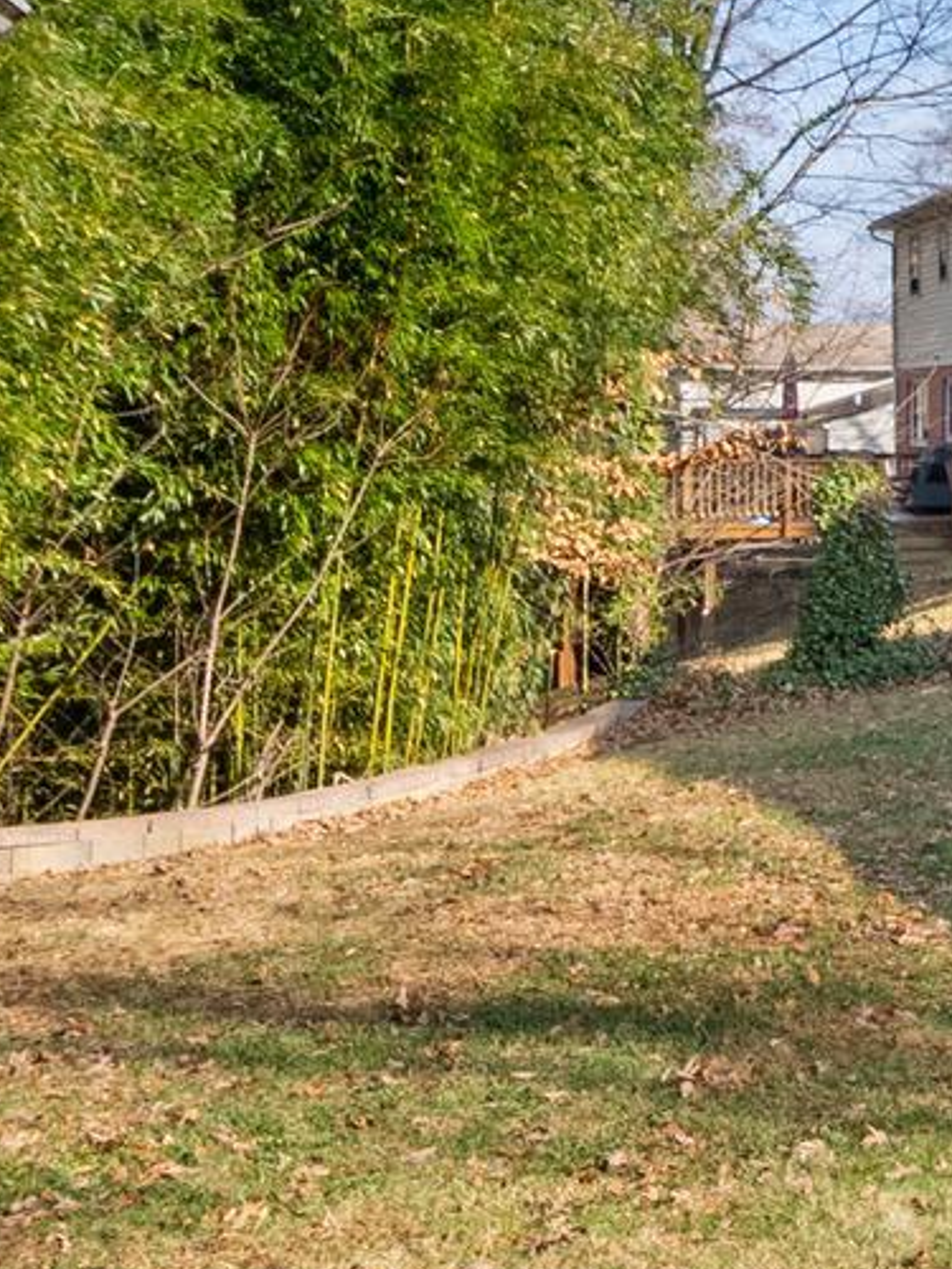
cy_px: 362
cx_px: 1503
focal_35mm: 63
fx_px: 2310
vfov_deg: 30.3
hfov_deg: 19.6
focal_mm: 16
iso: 800
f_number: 8
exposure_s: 1/1000
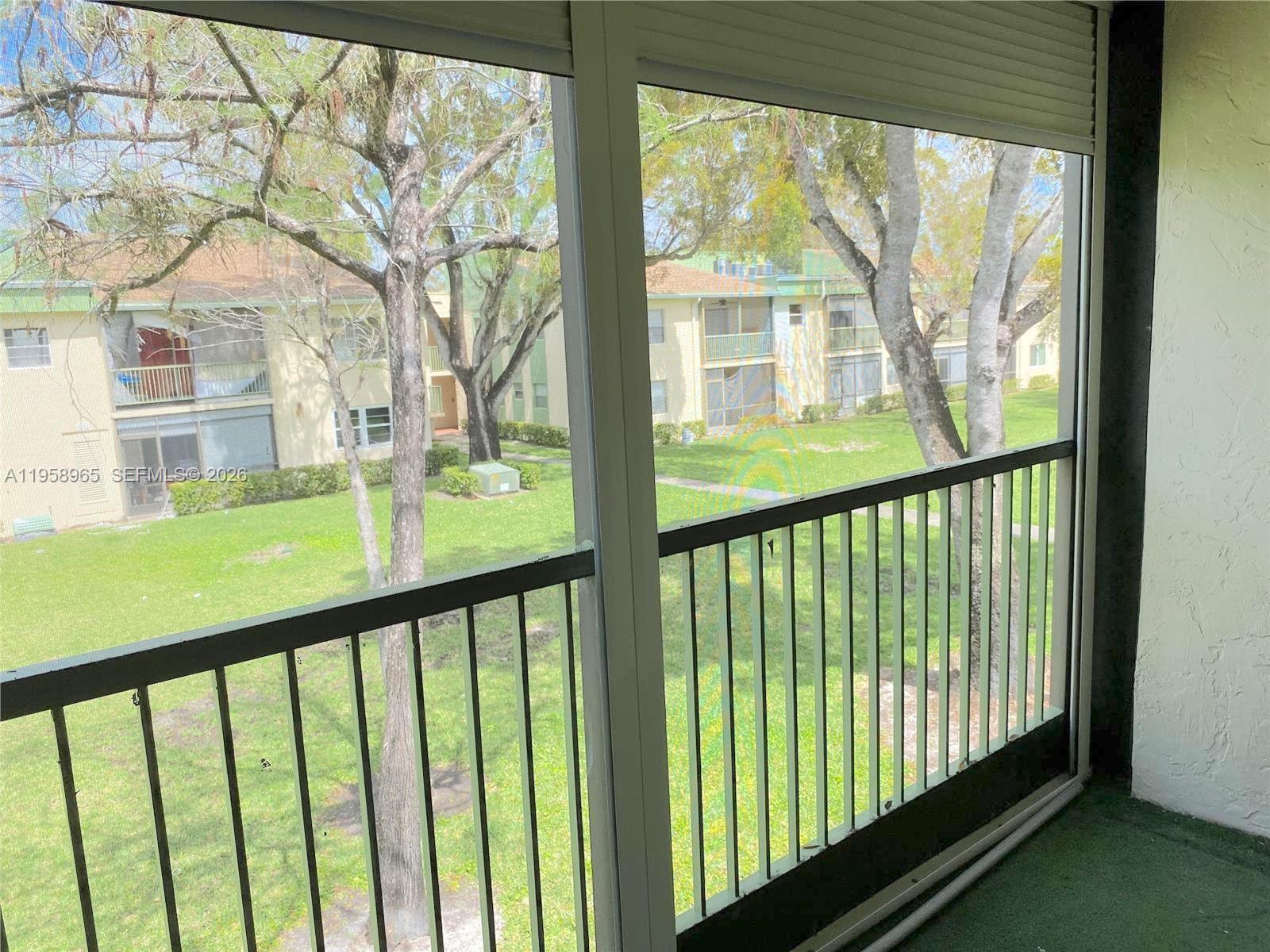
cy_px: 476
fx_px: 954
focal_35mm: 26
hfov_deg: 67.3
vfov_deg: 53.1
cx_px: 635
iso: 32
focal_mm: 4.25
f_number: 1.8
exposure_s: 1/778
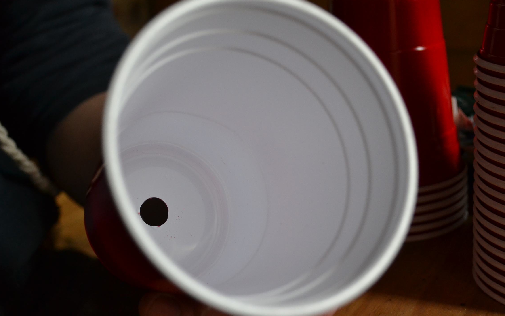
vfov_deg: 24.4
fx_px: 729
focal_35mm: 53
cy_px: 151
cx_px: 252
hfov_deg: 38.2
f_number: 5
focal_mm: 34
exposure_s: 1/100
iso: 1600
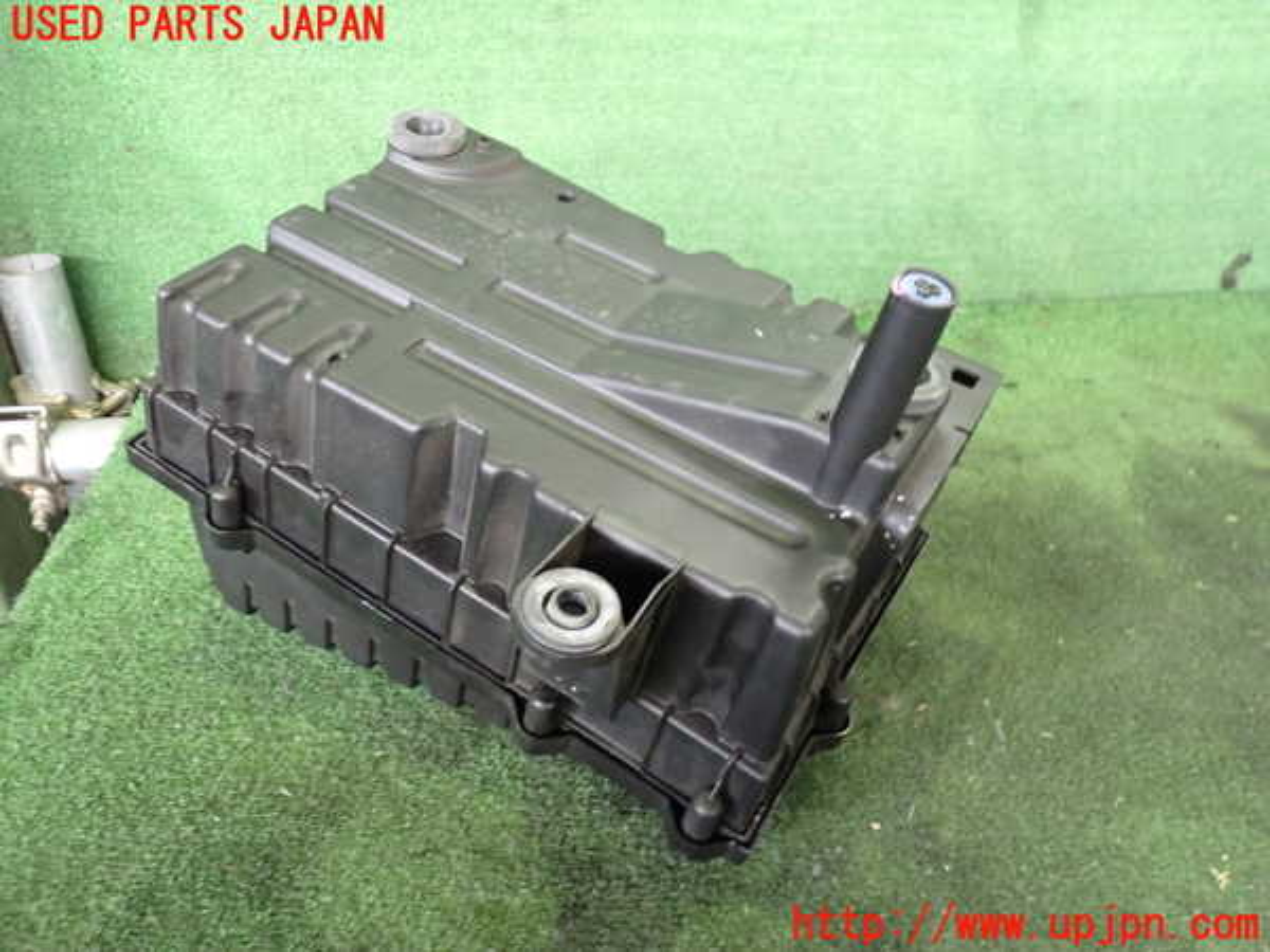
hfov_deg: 60.0
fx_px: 1101
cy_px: 476
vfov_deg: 46.8
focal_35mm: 30
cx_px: 635
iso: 1000
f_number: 2.3
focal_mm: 5.4
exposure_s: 1/50
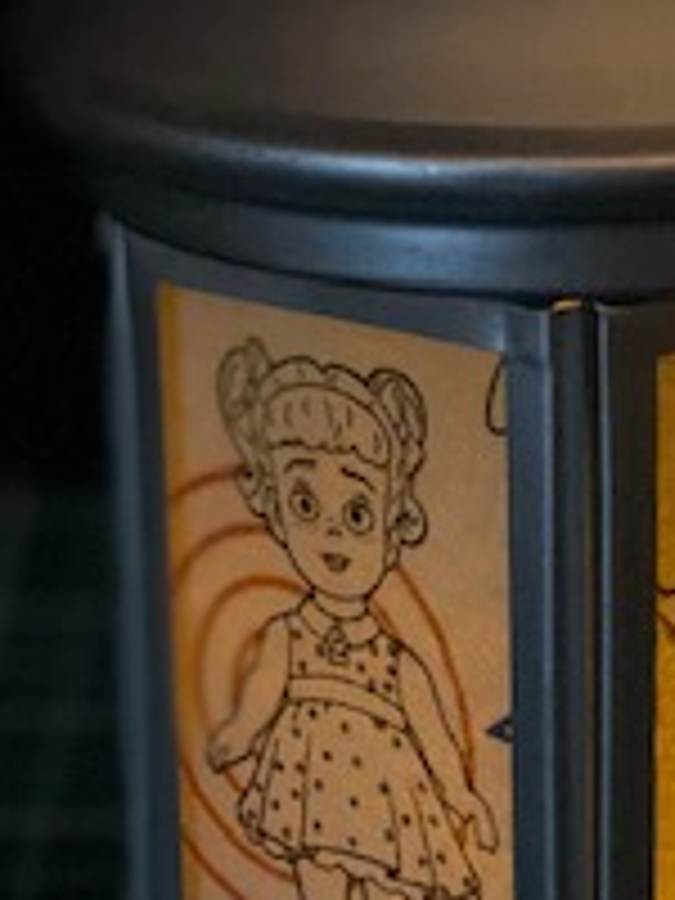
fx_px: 4316
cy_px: 279
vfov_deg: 11.9
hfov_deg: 8.9
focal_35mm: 166
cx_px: 675
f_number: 2.4
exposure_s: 1/8
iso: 250
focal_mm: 6
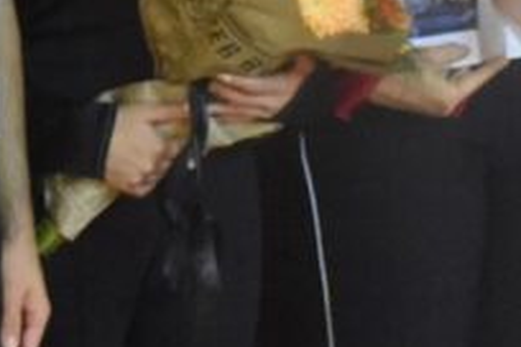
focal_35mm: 239
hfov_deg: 8.6
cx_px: 33
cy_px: -92
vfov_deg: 5.7
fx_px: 3463
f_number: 4.2
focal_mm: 35
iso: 7200
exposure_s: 1/60
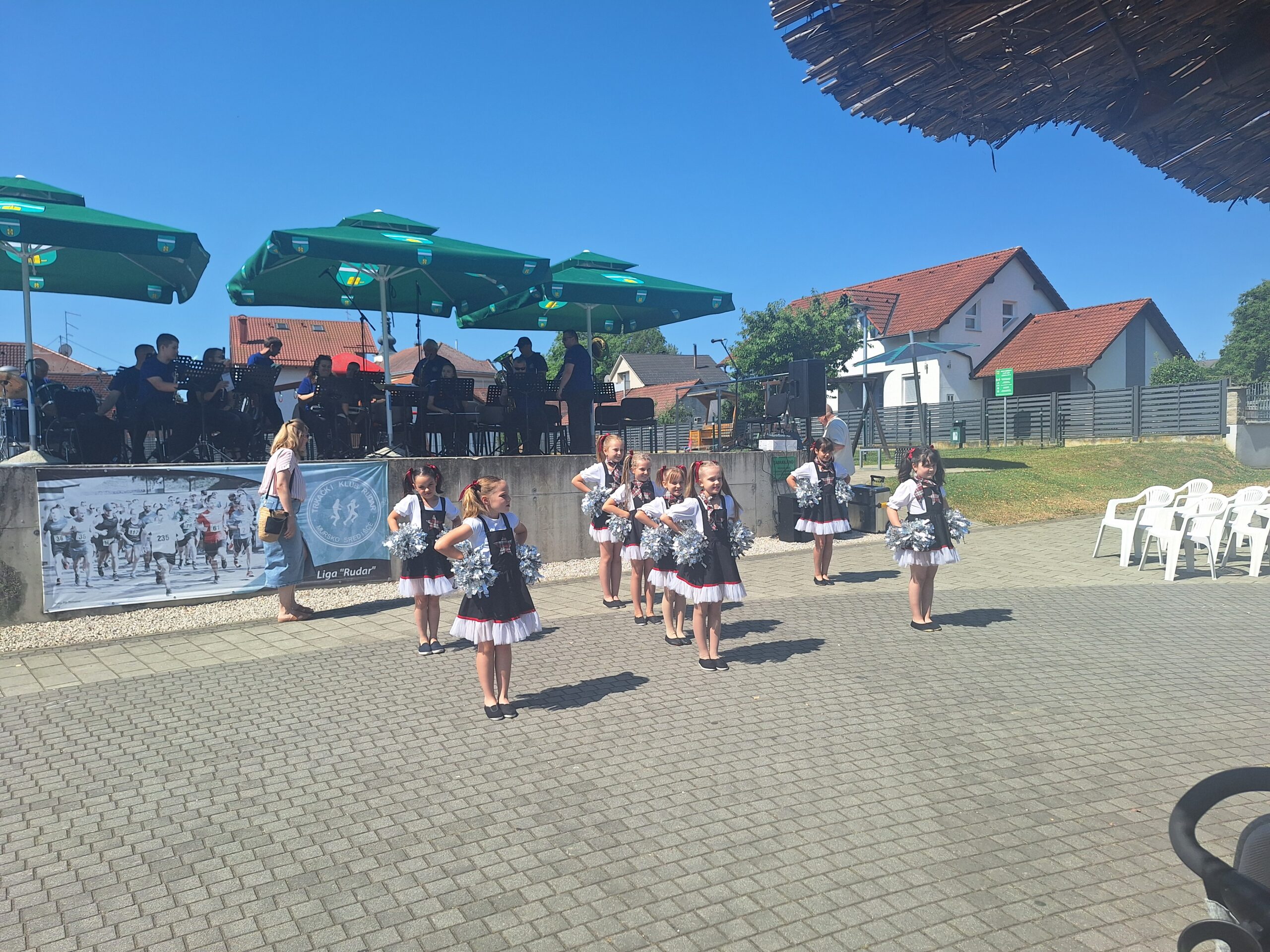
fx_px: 844
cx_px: 635
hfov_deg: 73.9
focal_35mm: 23
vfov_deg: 58.9
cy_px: 476
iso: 40
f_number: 1.8
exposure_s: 1/2049
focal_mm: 5.54
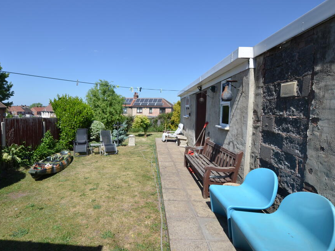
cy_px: 122
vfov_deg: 74.7
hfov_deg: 90.4
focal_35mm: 17
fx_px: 164
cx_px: 143
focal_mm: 10
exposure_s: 1/250
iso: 140
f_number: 8
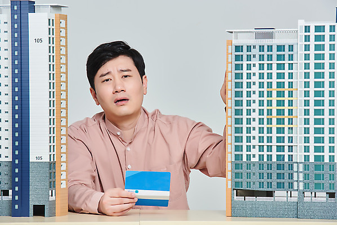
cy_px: 112
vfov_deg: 7.9
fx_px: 1639
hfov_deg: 11.7
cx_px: 168
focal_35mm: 175
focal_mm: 175
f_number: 13
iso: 100
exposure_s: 1/125
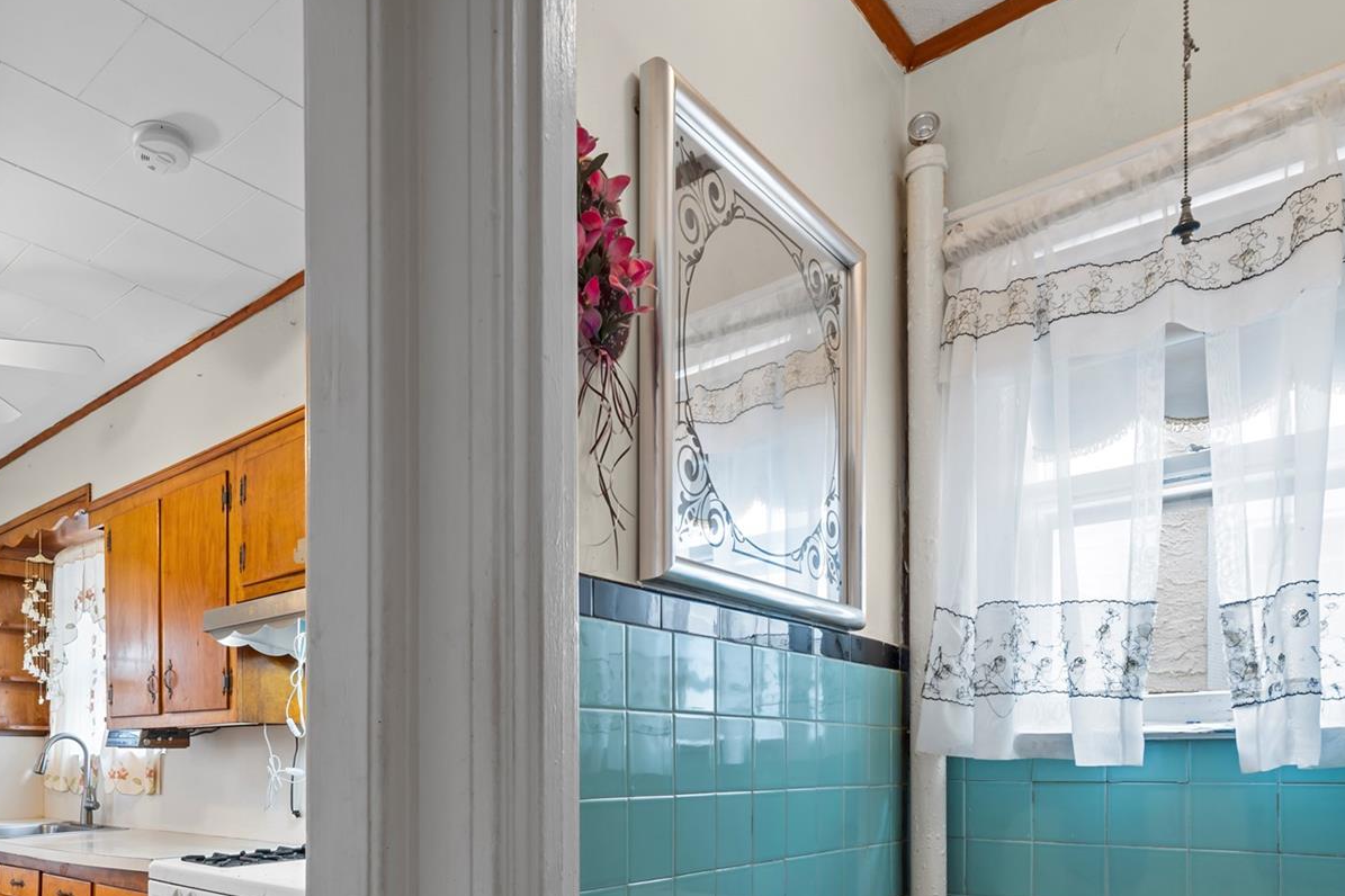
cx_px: 402
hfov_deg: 70.6
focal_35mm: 24
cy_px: 752
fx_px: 896
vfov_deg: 49.1
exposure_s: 1/1.25
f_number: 10
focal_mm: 14
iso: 250
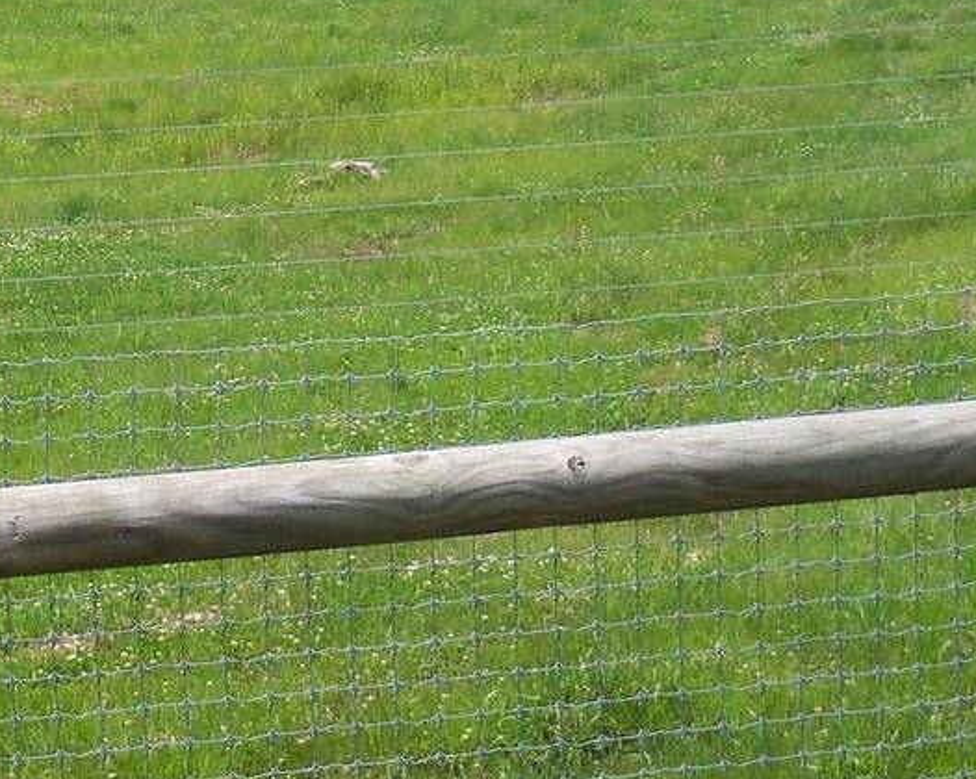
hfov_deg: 17.6
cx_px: -195
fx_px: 3002
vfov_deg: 14.3
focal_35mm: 104
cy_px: -154
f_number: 3.5
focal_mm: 6.2
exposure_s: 1/1600
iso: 160
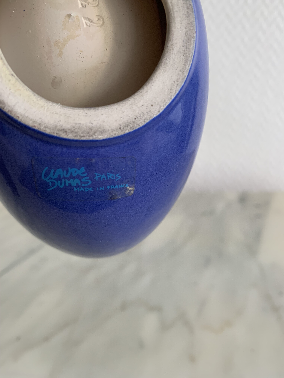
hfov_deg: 53.1
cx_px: 142
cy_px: 189
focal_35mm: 26
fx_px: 284
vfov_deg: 67.3
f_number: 1.8
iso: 100
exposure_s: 1/88
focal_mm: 4.25
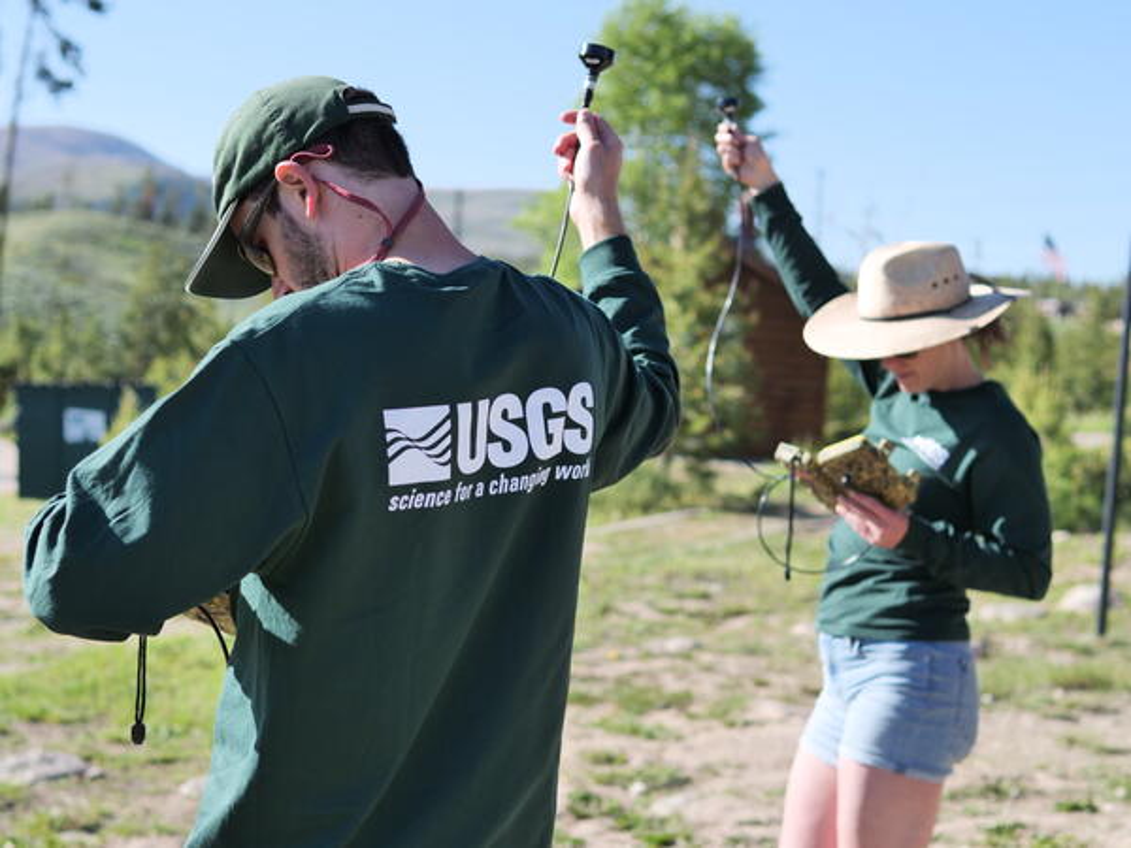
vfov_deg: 24.4
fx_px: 1960
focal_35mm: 60
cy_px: 424
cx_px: 566
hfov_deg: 32.2
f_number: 2.5
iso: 200
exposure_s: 1/1600
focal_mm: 30
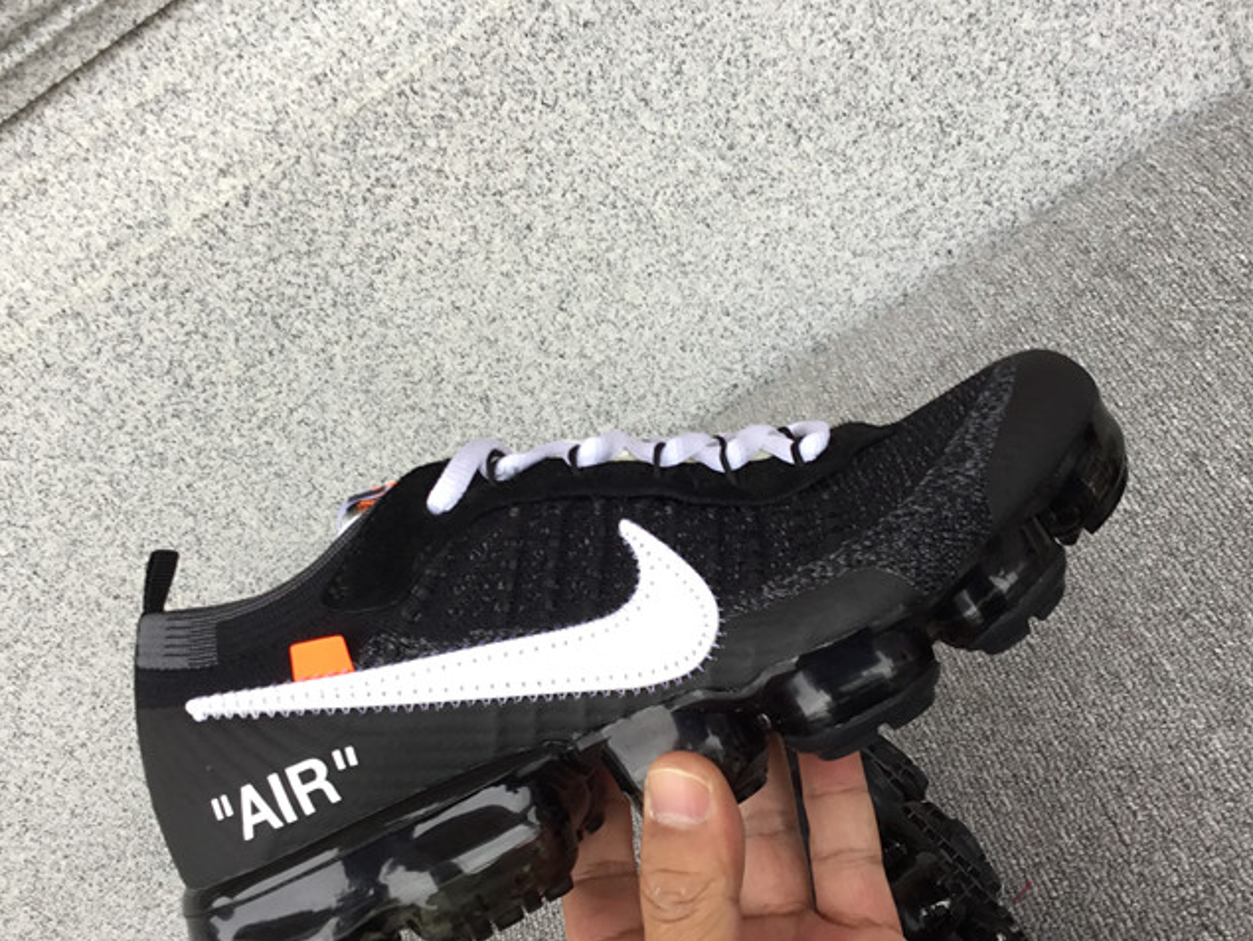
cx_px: 632
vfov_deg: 32.9
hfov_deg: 42.9
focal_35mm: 44
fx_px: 1593
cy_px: 495
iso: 32
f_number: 2.4
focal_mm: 3.3
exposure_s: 1/50
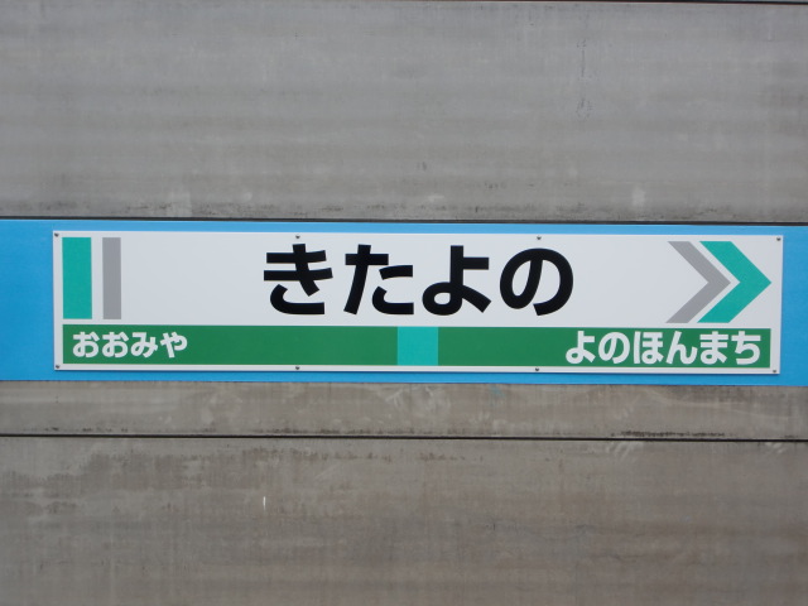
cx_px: 404
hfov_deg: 24.7
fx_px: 1844
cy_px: 303
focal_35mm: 79
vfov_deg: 18.7
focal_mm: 13.9
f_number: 4.6
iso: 125
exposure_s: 1/80
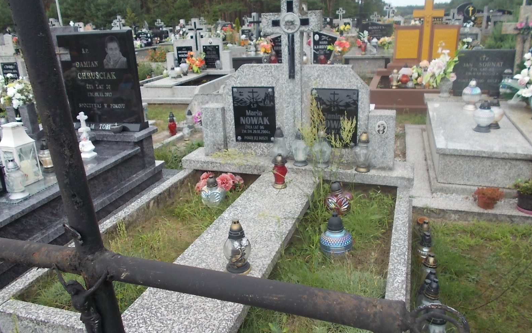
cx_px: 264
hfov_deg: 66.5
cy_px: 152
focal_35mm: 28
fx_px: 406
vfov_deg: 44.5
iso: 80
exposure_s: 1/320
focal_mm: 4.6
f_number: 3.2
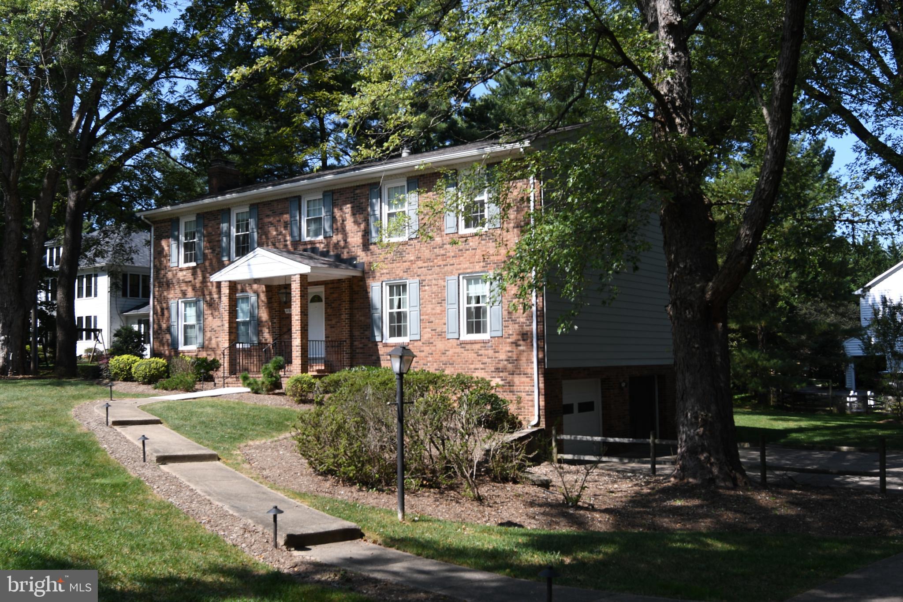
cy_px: 301
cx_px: 452
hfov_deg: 53.1
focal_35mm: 36
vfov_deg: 36.9
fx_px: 903
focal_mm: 18
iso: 100
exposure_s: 1/250
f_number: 6.3
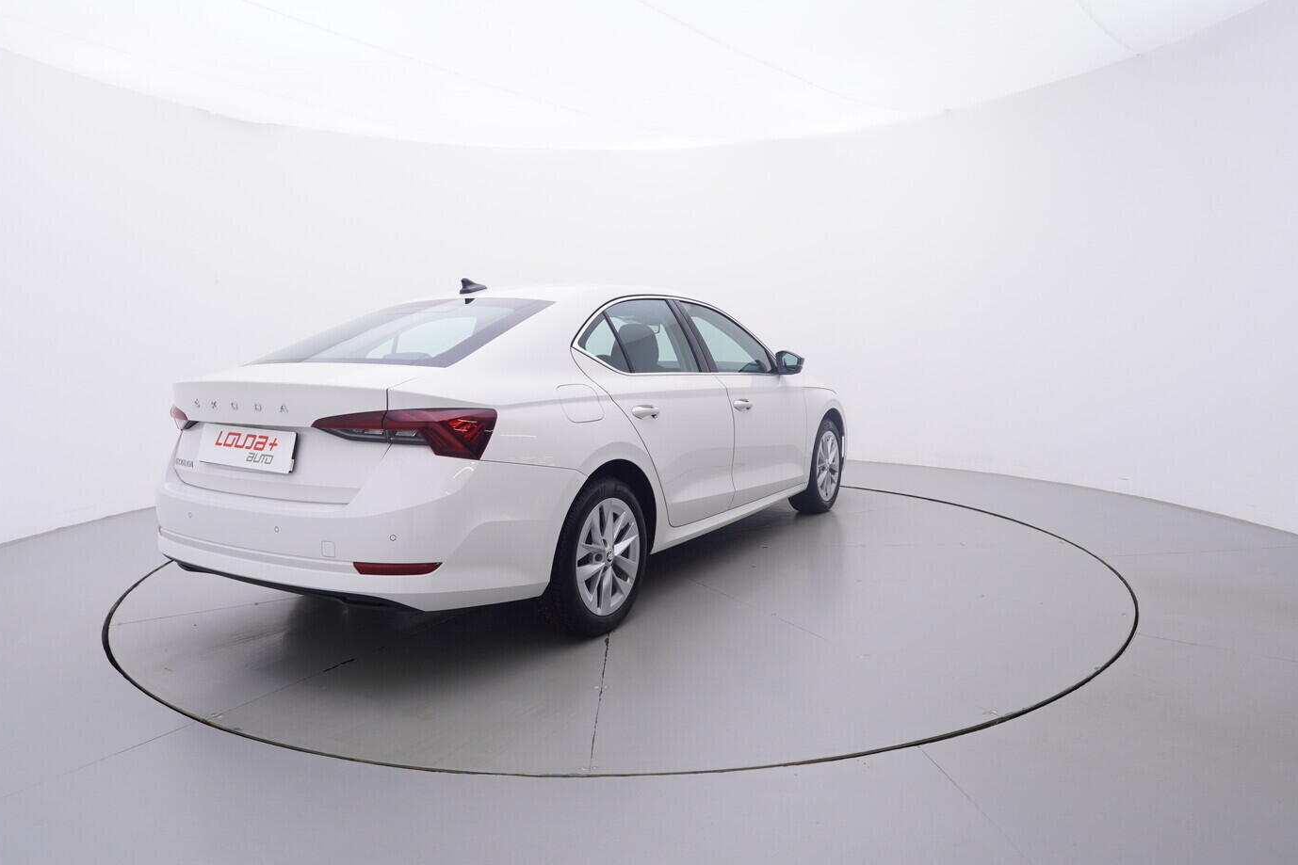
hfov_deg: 74.8
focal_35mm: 24
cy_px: 437
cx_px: 621
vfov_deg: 54.1
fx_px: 848
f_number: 5
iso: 200
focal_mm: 15
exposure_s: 1/80
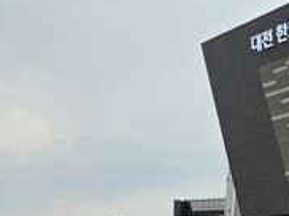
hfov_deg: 23.4
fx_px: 634
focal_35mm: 76
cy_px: 172
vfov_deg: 19.2
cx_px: 353
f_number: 1.7
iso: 40
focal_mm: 6.3
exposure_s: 1/359
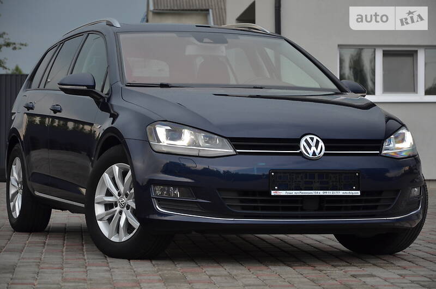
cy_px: 144
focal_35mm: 128
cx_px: 218
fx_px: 1541
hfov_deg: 16.1
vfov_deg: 10.7
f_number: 5.6
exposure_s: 1/80
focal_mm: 85
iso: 400
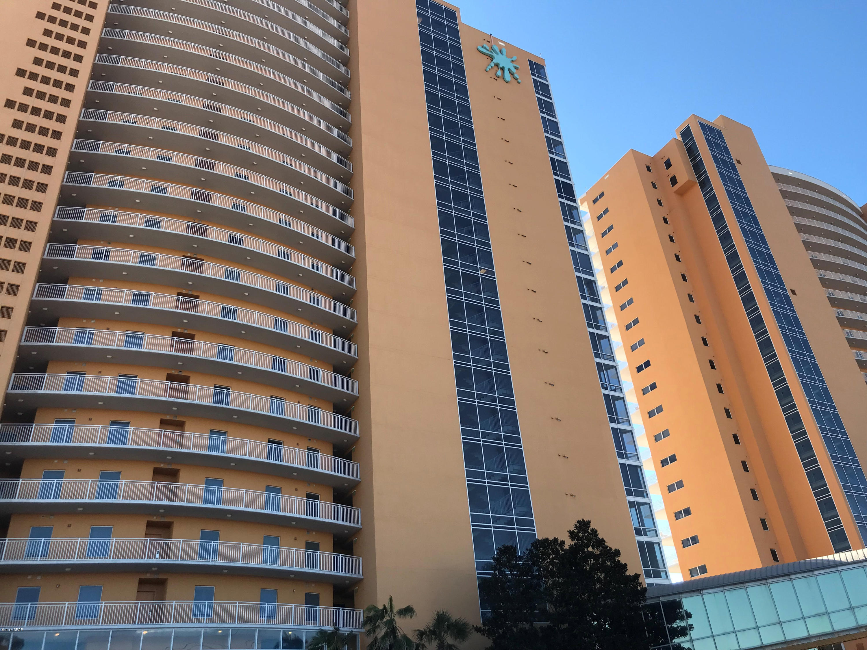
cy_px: 325
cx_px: 434
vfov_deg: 49.7
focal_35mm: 28
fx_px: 701
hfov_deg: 63.4
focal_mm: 3.99
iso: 20
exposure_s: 1/894
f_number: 1.8
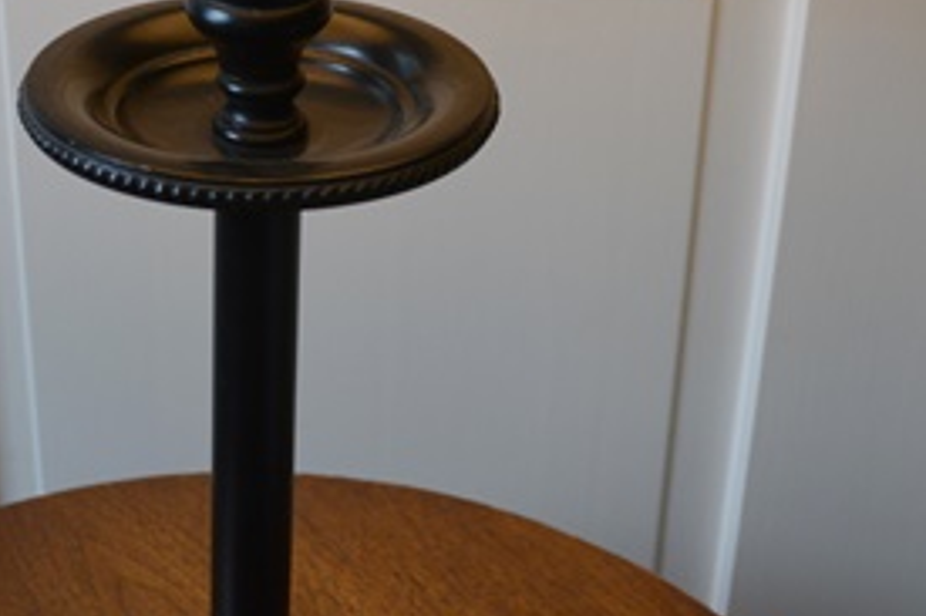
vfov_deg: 18.3
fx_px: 1851
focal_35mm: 72
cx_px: 350
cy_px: -24
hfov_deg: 28.0
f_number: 5
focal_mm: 22
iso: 400
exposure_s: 1/100
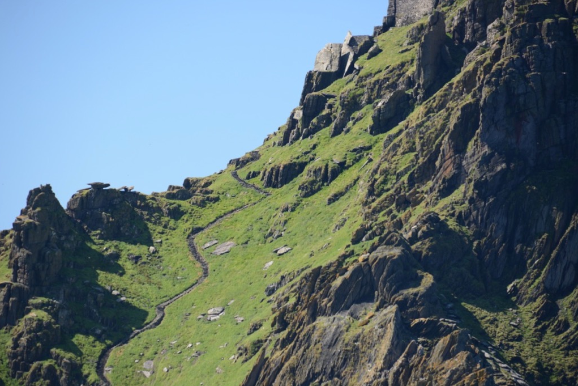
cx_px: 289
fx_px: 4833
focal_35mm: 301
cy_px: 193
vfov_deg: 4.6
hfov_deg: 6.8
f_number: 5.6
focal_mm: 200
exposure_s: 1/1250
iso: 400
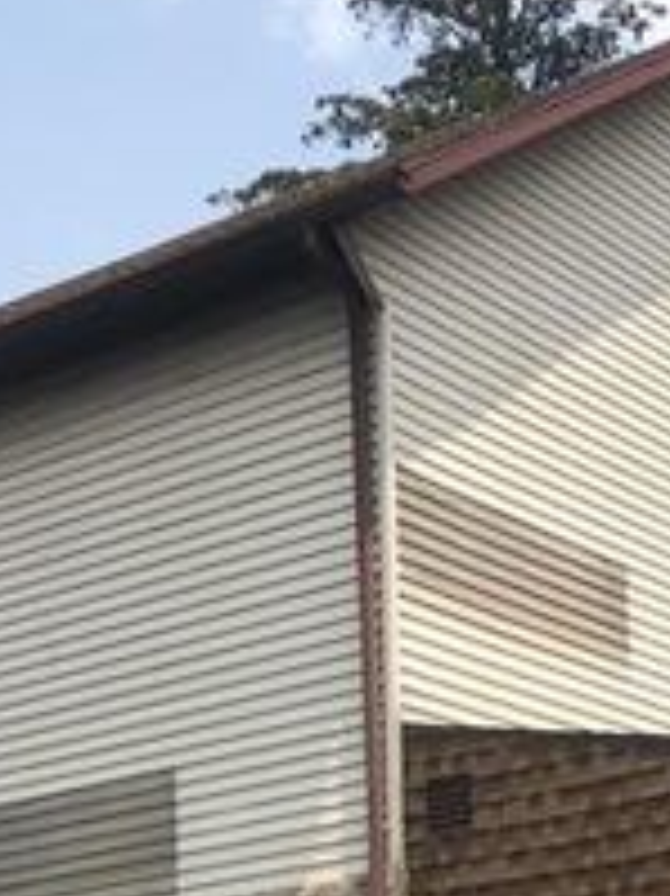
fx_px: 2428
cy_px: 1074
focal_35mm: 94
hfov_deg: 15.7
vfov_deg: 19.6
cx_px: 450
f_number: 1.8
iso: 20
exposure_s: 1/2288
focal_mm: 3.99
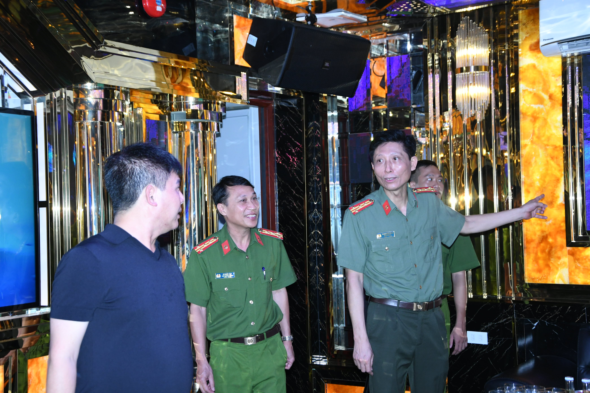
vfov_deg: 23.8
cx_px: 295
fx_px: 934
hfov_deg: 35.1
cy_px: 196
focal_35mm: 57
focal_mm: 38
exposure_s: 1/200
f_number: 5
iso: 1600
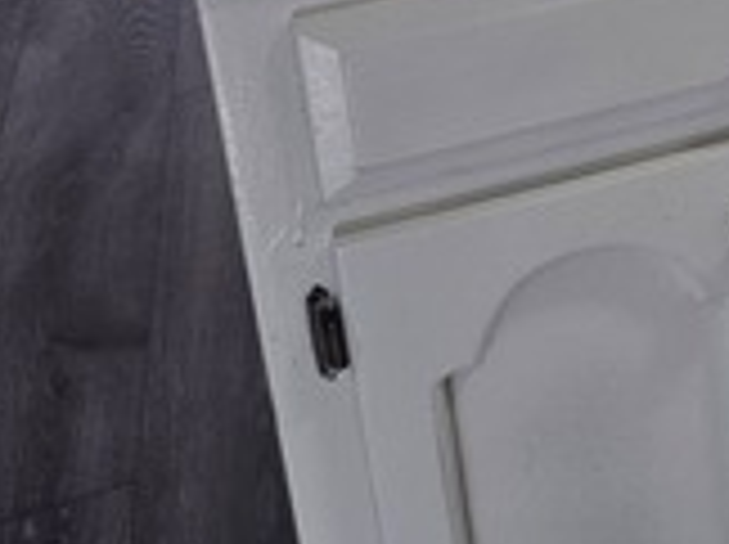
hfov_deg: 17.3
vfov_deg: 14.3
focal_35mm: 91
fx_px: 1914
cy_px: -427
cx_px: 1336
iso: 160
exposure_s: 1/120
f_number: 1.8
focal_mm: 5.4
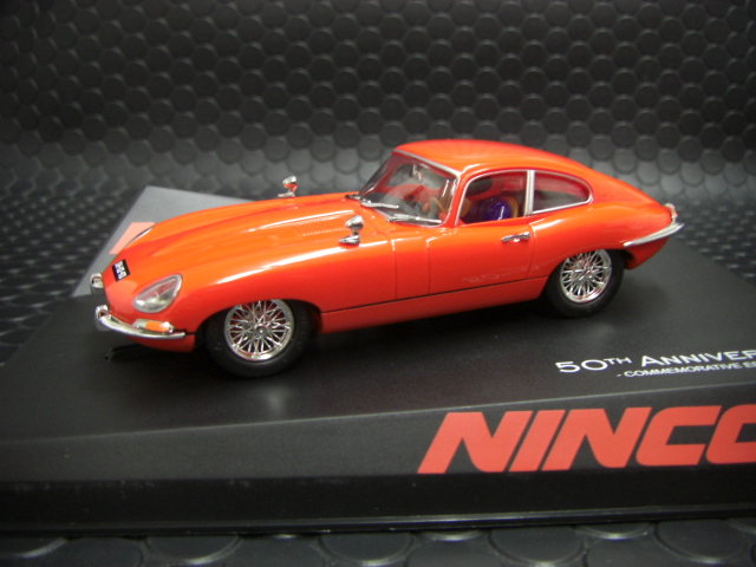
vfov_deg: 37.7
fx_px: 830
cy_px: 284
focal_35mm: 38
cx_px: 378
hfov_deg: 49.0
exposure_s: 1/15
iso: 200
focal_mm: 6.3
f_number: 3.4
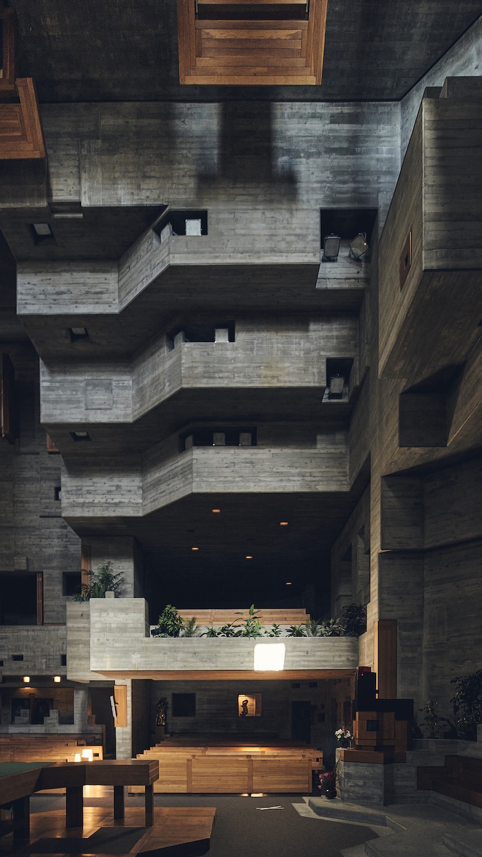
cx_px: 240
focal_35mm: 22
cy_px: 378
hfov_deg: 51.5
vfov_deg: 80.9
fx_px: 500
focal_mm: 17
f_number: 4
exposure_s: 1/125
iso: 2000
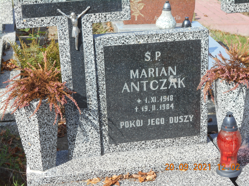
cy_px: 93
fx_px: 547
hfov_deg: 25.7
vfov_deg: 19.4
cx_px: 124
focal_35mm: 76
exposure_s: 1/200
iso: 80
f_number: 5.8
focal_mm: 13.5
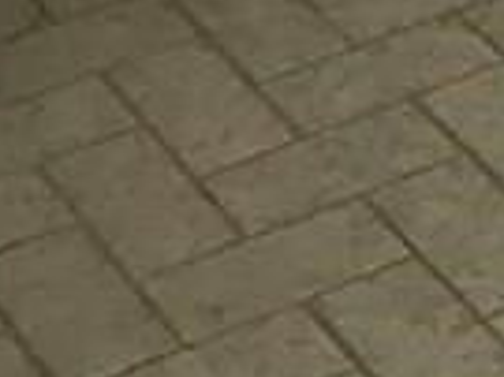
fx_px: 3084
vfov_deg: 6.2
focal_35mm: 212
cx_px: 612
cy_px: -900
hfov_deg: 9.2
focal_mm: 3.99
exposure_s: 1/24
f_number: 1.8
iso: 40
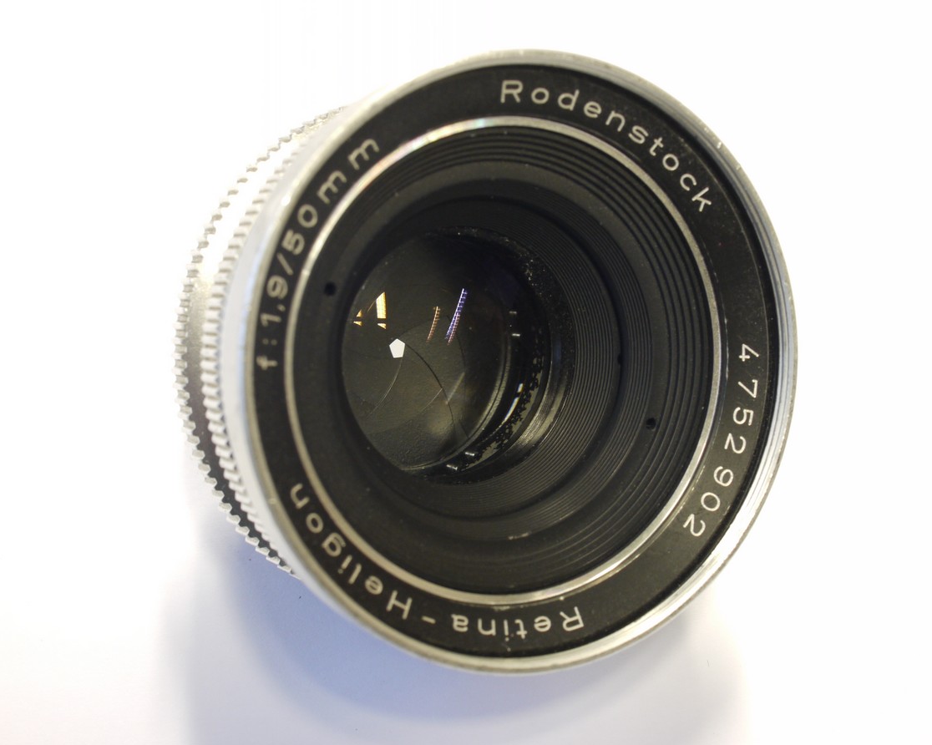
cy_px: 375
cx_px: 473
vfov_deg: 24.2
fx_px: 1737
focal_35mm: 63
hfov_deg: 30.0
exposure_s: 1/5
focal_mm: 30
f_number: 9
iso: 400
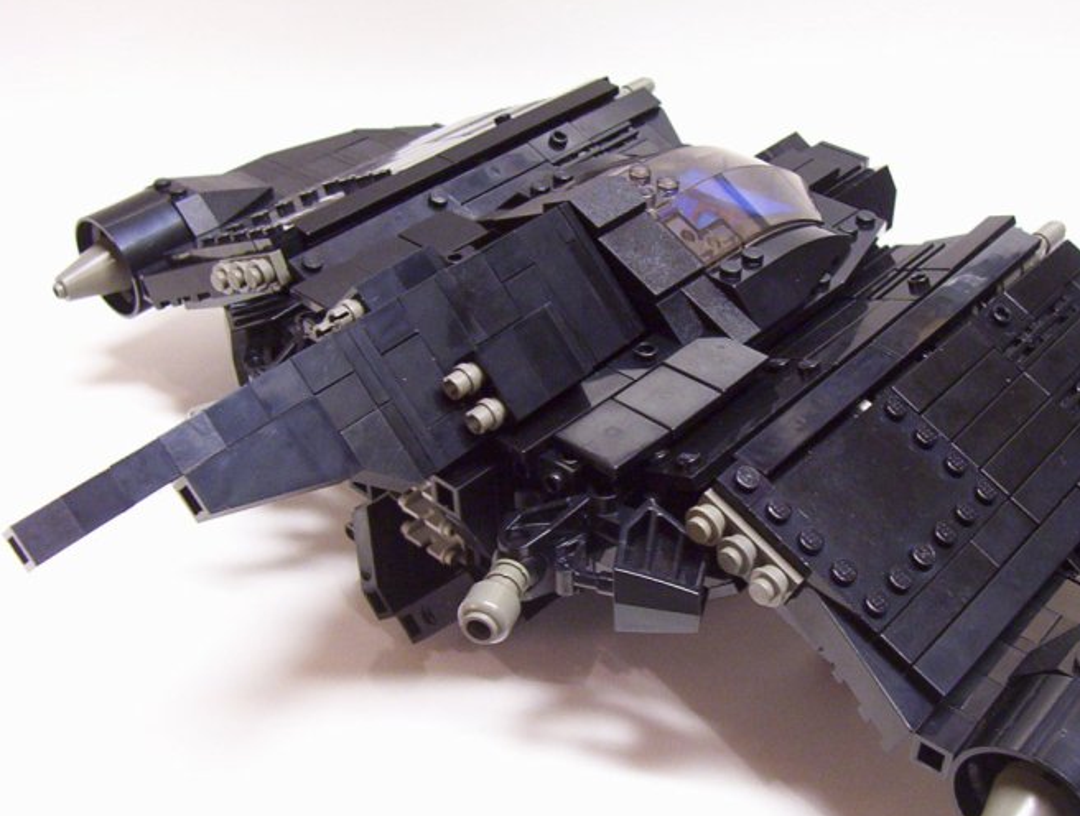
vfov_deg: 28.1
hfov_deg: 36.6
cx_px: 640
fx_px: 1627
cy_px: 459
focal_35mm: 52
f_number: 2.73
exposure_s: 1/17.3
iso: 200
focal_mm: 5.77
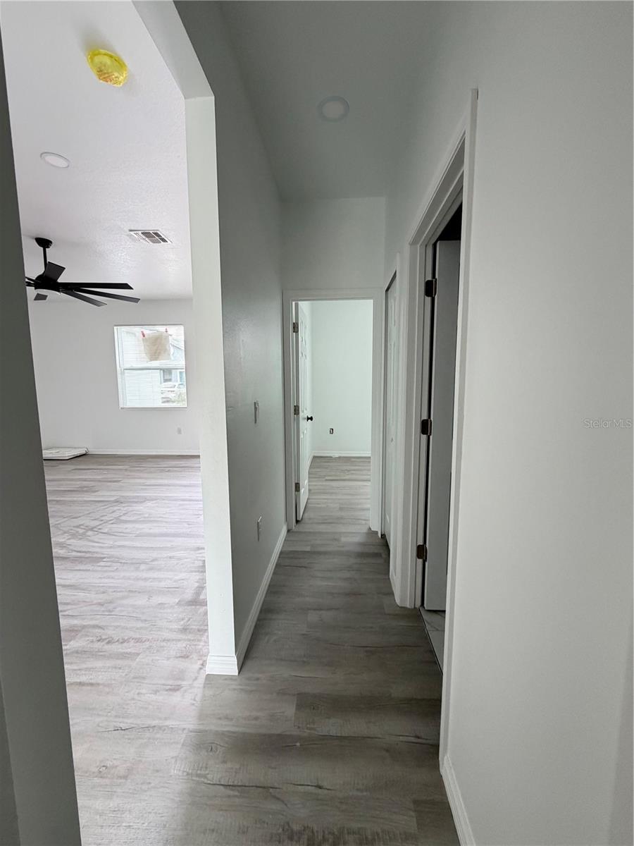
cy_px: 423
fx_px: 342
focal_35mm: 14
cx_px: 317
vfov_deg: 102.1
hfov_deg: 85.7
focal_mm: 2.22
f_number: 2.2
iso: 320
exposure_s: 1/82
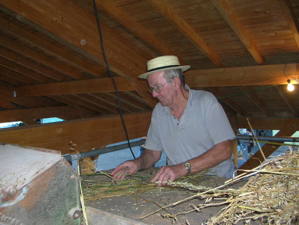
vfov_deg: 40.7
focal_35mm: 35
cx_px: 150
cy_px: 112
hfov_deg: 52.6
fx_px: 302
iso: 68
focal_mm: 5.8
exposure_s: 1/60.1
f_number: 2.8
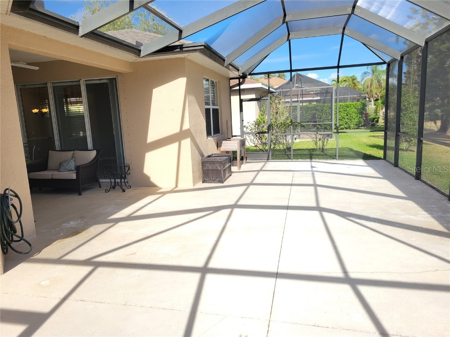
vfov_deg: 53.1
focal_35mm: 26
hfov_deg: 67.3
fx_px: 338
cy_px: 168
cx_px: 225
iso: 40
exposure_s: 1/892
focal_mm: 5.4
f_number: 1.8
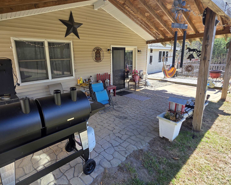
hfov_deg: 88.8
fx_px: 116
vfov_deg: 76.8
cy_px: 85
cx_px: 96
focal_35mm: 17
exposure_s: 1/440
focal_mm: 2.2
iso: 40
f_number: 1.9
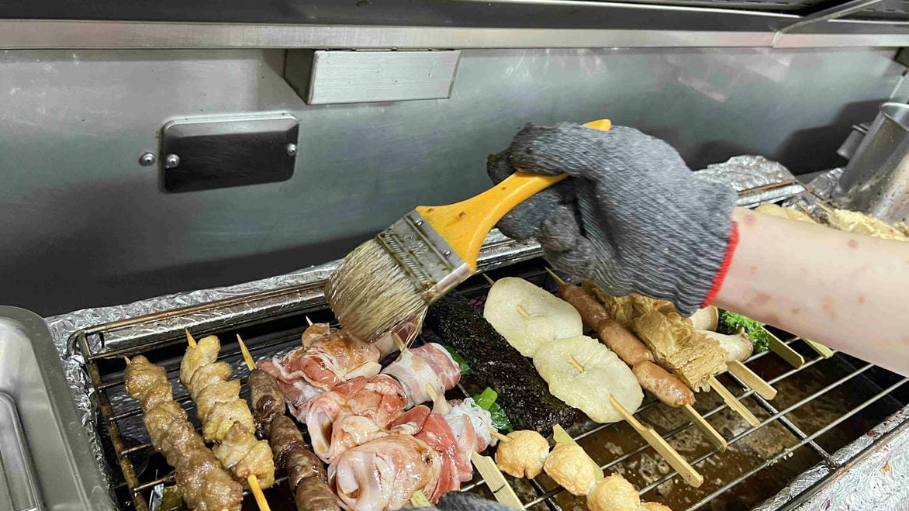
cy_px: 230
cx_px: 454
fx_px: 699
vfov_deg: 40.1
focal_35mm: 29
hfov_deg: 66.1
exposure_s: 1/60
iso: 500
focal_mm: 5.7
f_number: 1.5
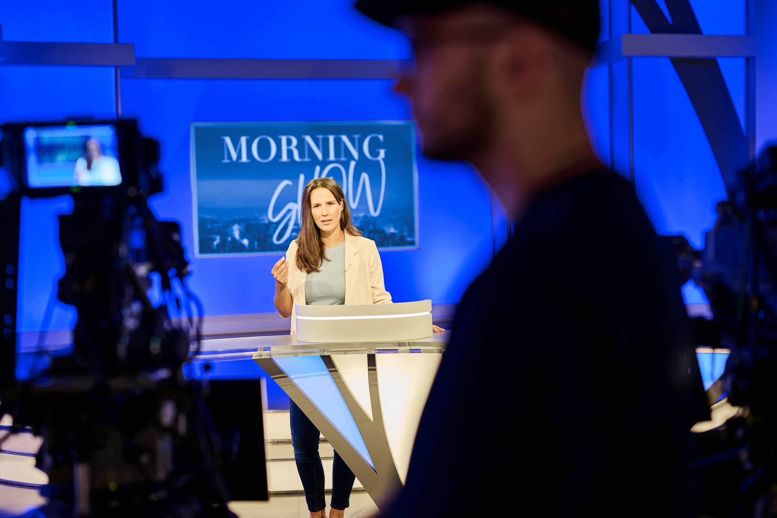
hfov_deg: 39.6
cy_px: 259
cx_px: 388
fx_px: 1079
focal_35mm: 50
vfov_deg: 27.0
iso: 125
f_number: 1.8
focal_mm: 50
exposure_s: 1/80
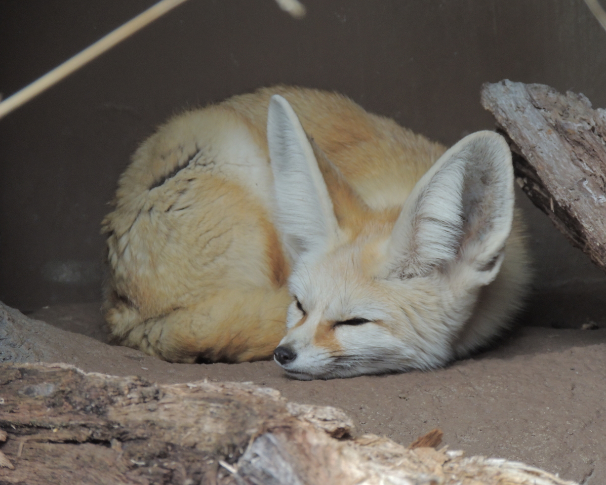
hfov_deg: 4.3
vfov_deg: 3.4
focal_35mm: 454
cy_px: 242
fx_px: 8144
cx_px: 323
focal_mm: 77.5
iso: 400
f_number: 4.9
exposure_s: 1/250
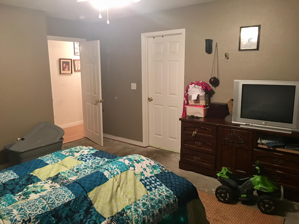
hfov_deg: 61.7
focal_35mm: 29
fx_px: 250
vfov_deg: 48.2
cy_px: 112
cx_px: 150
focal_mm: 4.15
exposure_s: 1/4
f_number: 2.2
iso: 50
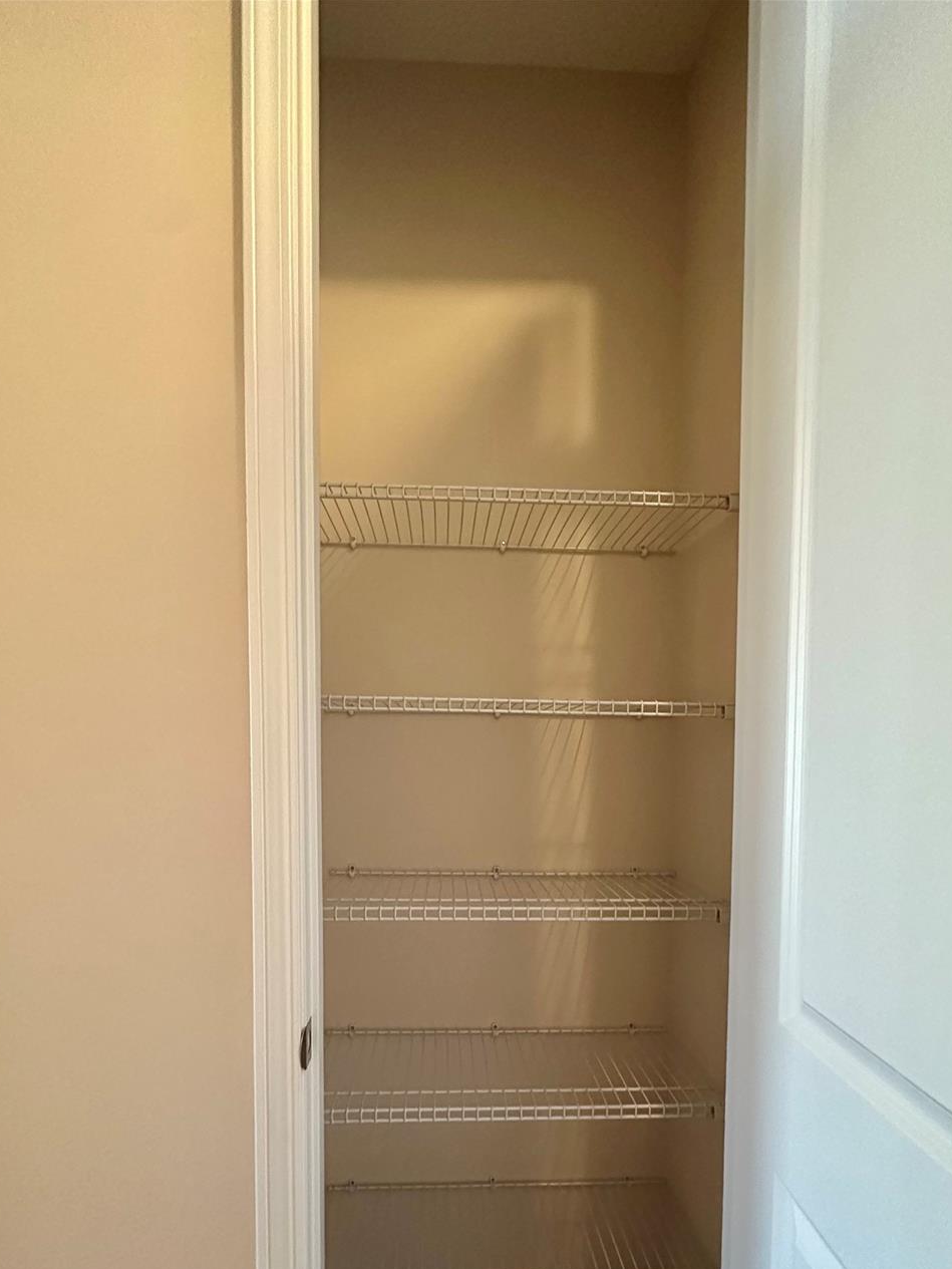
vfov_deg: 89.7
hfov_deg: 74.7
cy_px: 769
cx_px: 466
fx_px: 623
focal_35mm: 17
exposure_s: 1/60
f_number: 2.2
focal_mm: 2.22
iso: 1000
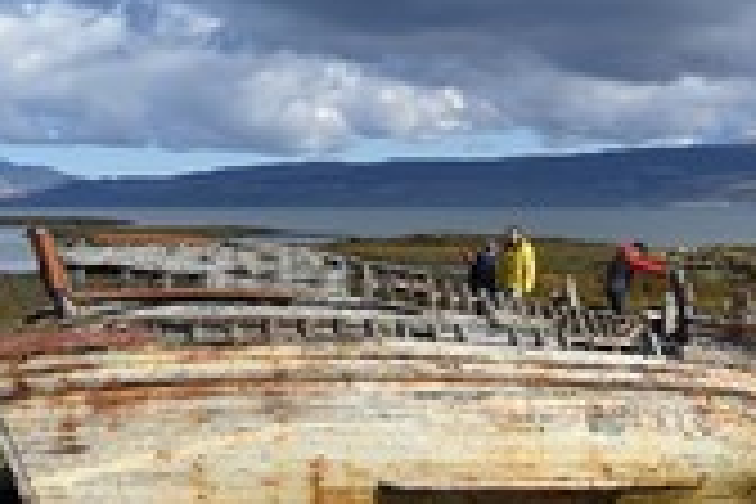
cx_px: 558
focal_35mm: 80
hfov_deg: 25.1
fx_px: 1680
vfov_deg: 16.9
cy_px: 432
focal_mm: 32
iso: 200
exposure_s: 1/250
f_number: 14
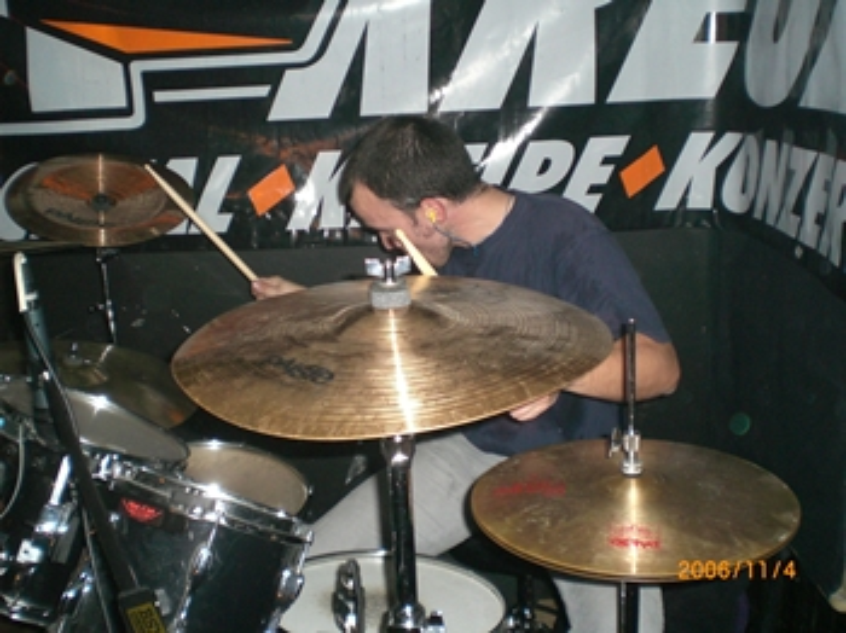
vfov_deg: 37.7
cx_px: 423
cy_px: 316
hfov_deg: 49.0
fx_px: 928
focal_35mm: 38
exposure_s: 1/60
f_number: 3.1
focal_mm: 6.3
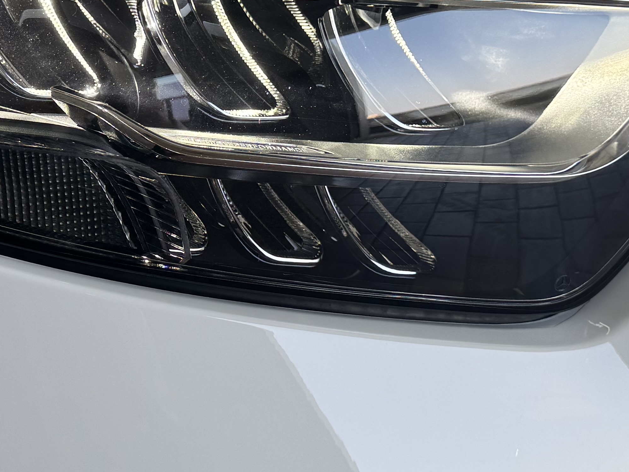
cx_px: 138
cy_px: 218
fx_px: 1254
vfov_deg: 21.3
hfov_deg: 27.7
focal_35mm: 69
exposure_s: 1/370
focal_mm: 6.76
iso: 80
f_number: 1.78
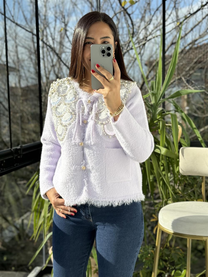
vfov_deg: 39.7
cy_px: 138
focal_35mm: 48
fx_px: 385
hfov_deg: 30.3
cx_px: 104
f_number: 1.78
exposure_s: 1/1094
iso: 64
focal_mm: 6.76
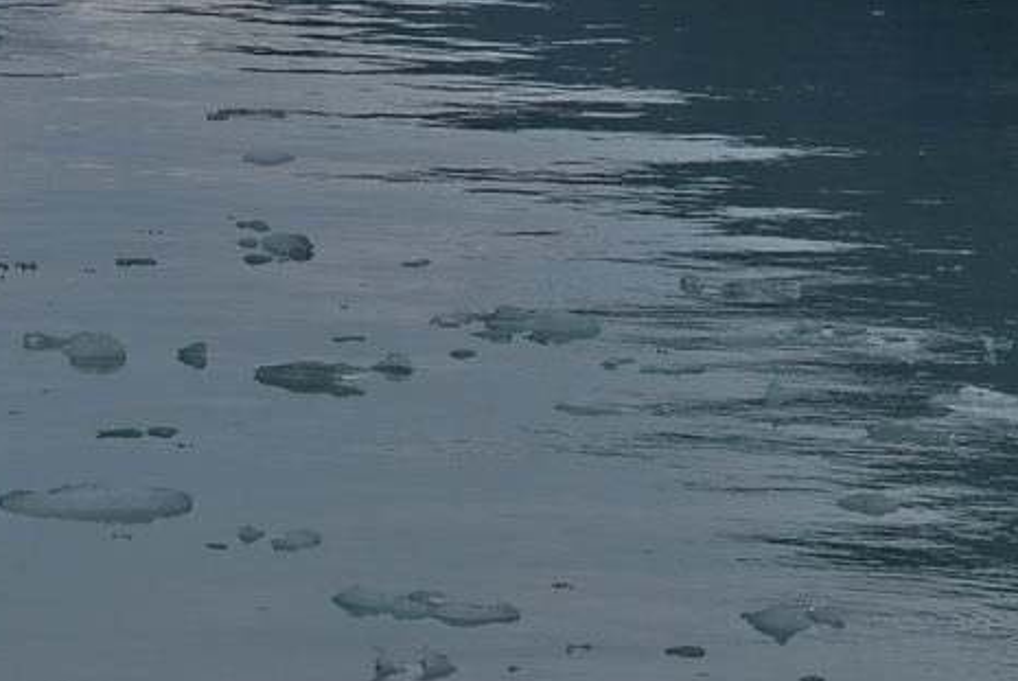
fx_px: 9340
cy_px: 600
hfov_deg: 6.2
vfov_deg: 4.2
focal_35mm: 330
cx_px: 9
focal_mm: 120
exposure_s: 1/320
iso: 100
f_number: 9
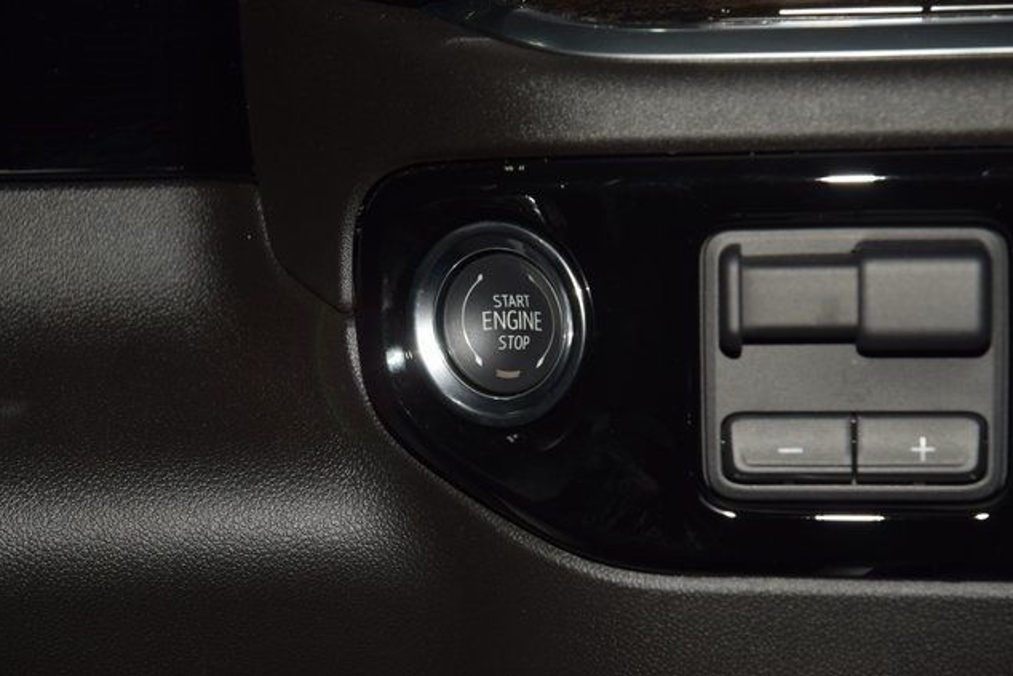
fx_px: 2983
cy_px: 338
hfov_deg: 19.3
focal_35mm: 106
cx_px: 505
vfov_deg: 12.9
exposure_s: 1/125
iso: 100
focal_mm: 70
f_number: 8
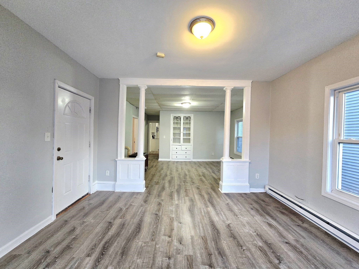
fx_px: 135
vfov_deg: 89.9
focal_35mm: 13
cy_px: 134
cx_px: 180
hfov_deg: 106.2
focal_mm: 2.2
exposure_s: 1/60.2
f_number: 2.2
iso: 640
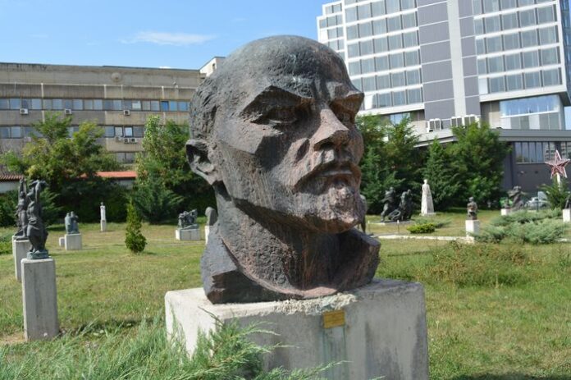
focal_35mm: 36
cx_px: 286
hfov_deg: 53.2
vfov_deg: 36.8
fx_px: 571
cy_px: 190
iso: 200
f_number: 10
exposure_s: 1/250
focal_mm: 24
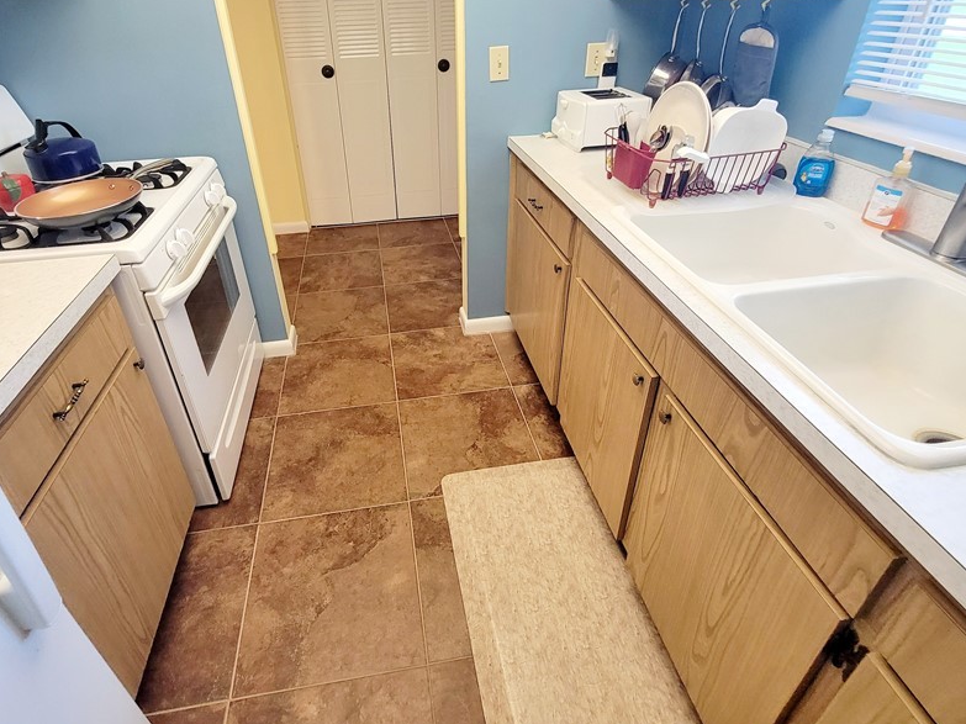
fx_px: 474
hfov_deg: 90.7
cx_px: 433
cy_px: 287
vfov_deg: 73.9
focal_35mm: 17
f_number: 2.2
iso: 250
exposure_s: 1/60.2
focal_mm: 2.2
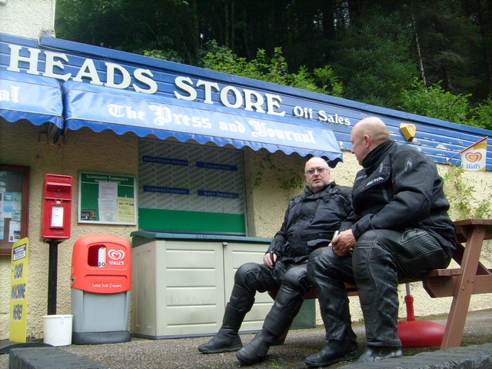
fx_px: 497
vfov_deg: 40.7
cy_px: 184
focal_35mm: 35
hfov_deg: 52.6
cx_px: 246
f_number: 2.8
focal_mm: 5.8
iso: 80
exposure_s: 1/250
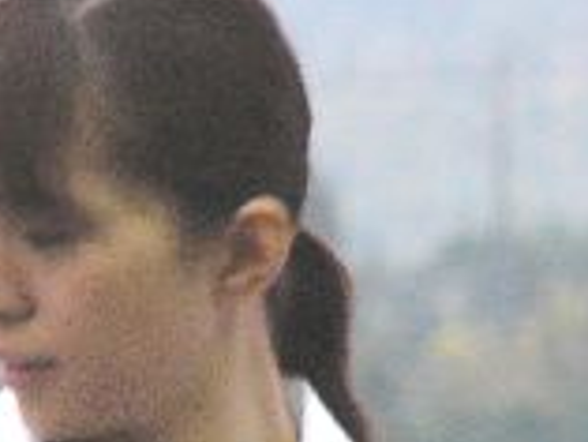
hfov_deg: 2.0
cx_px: 56
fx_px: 16523
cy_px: 656
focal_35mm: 972
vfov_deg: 1.5
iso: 400
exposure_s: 1/50
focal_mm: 39.6
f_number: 2.8
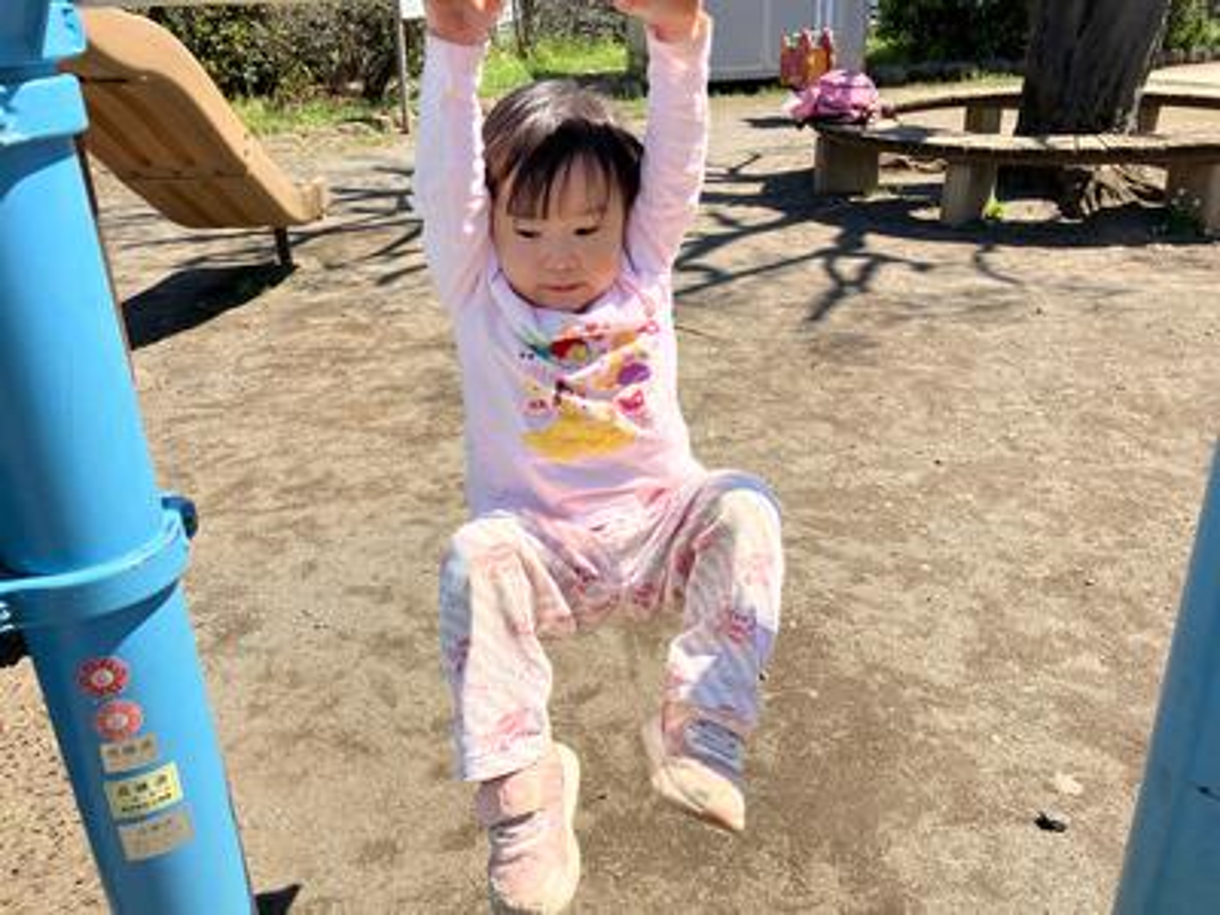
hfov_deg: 63.4
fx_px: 987
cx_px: 610
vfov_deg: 49.7
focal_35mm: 28
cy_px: 458
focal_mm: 3.99
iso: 32
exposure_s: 1/1279
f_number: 1.8
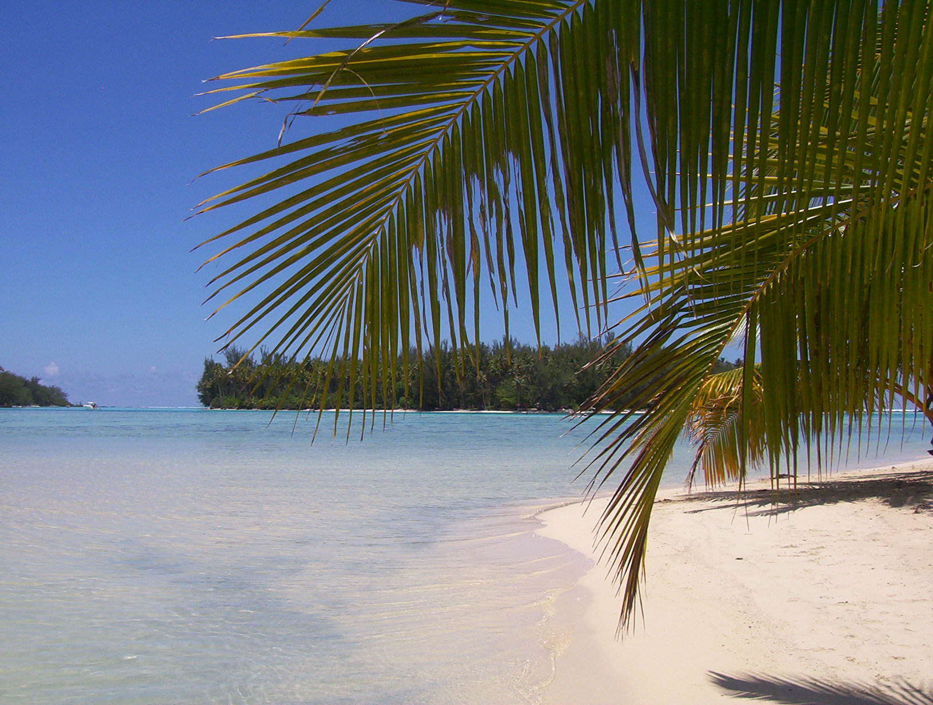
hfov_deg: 43.8
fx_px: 1162
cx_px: 466
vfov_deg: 33.7
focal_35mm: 43
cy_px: 352
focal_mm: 5.77
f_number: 5.17
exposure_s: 1/1416
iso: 100
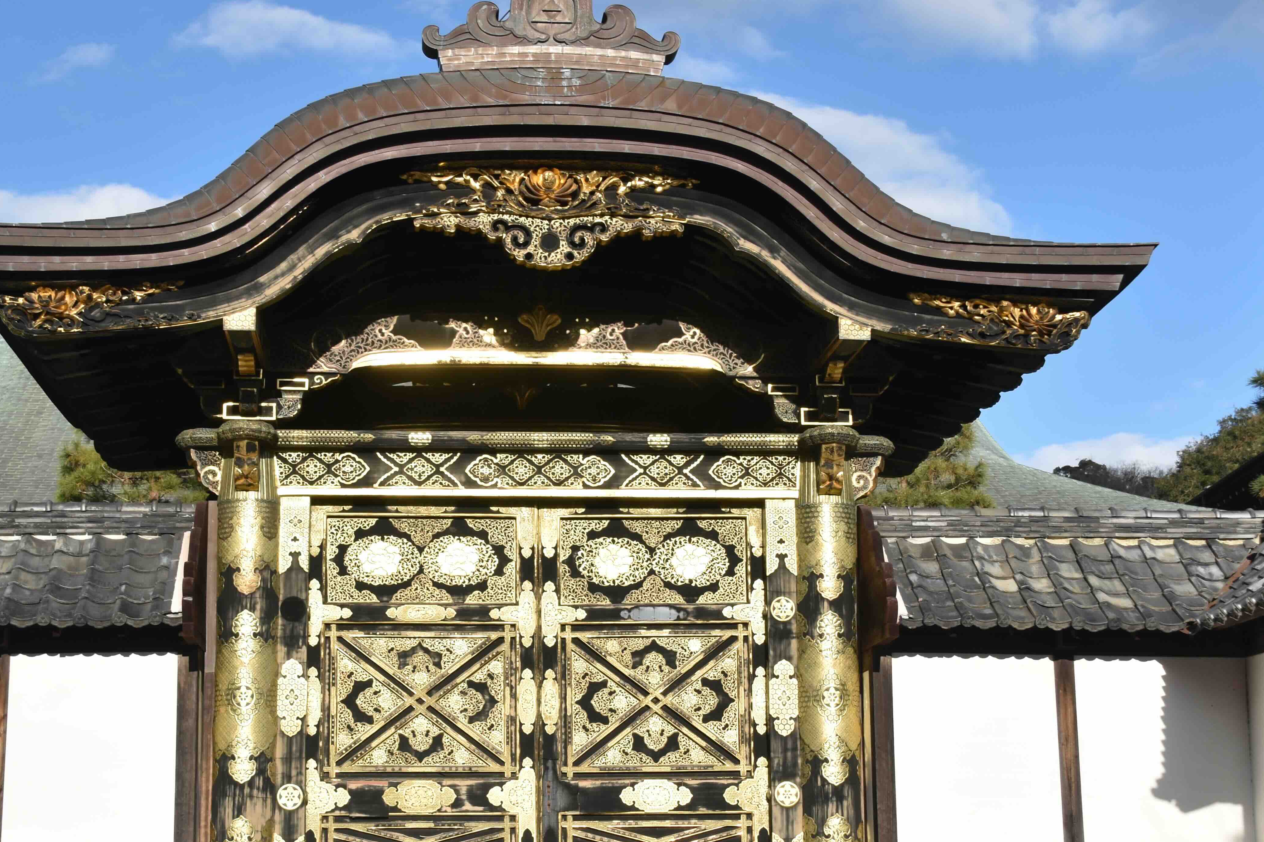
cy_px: 490
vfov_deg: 21.6
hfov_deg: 32.0
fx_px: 2202
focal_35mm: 63
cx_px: 545
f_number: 8
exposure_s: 1/200
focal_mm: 29
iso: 200
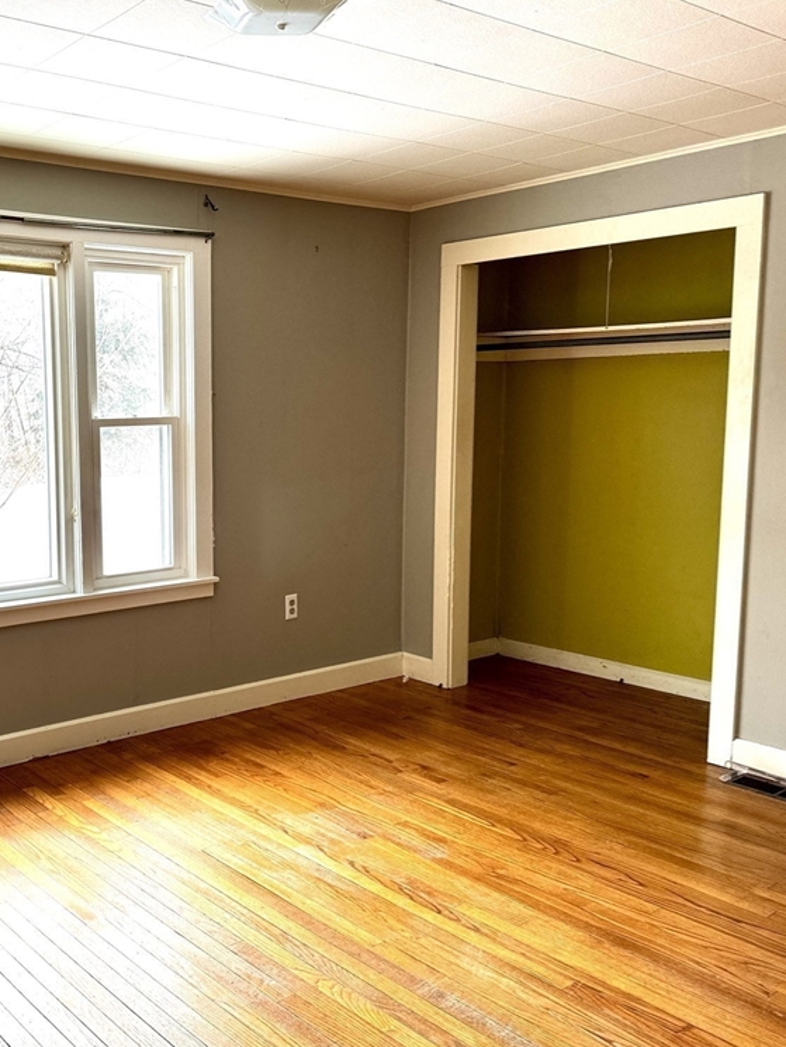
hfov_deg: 41.0
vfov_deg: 55.3
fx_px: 999
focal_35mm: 33
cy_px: 523
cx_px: 146
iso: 80
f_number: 1.78
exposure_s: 1/120
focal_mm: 6.76
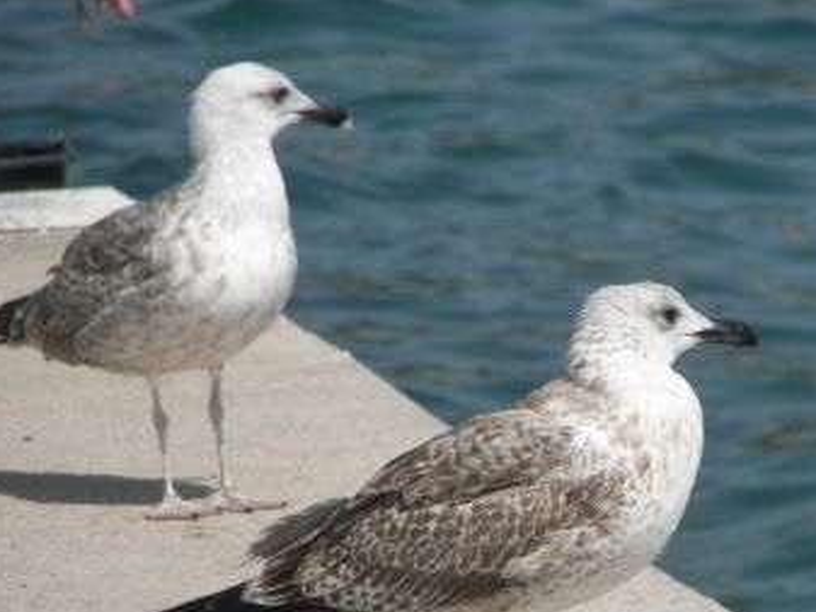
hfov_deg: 3.0
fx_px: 15658
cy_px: 463
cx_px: 538
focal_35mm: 664
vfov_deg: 2.2
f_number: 5
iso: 50
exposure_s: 1/500
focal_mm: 72
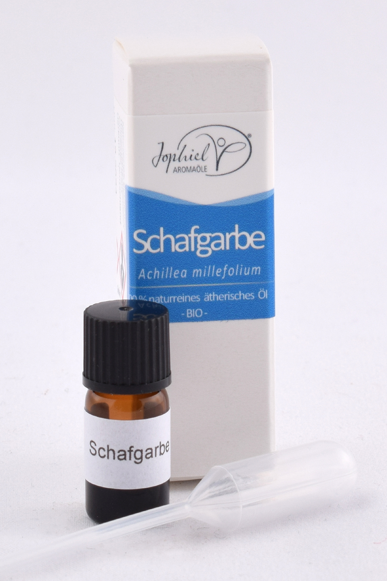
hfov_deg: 14.3
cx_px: 167
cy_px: 310
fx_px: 1541
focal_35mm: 96
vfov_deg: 21.3
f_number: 11
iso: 200
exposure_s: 1/125
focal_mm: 55
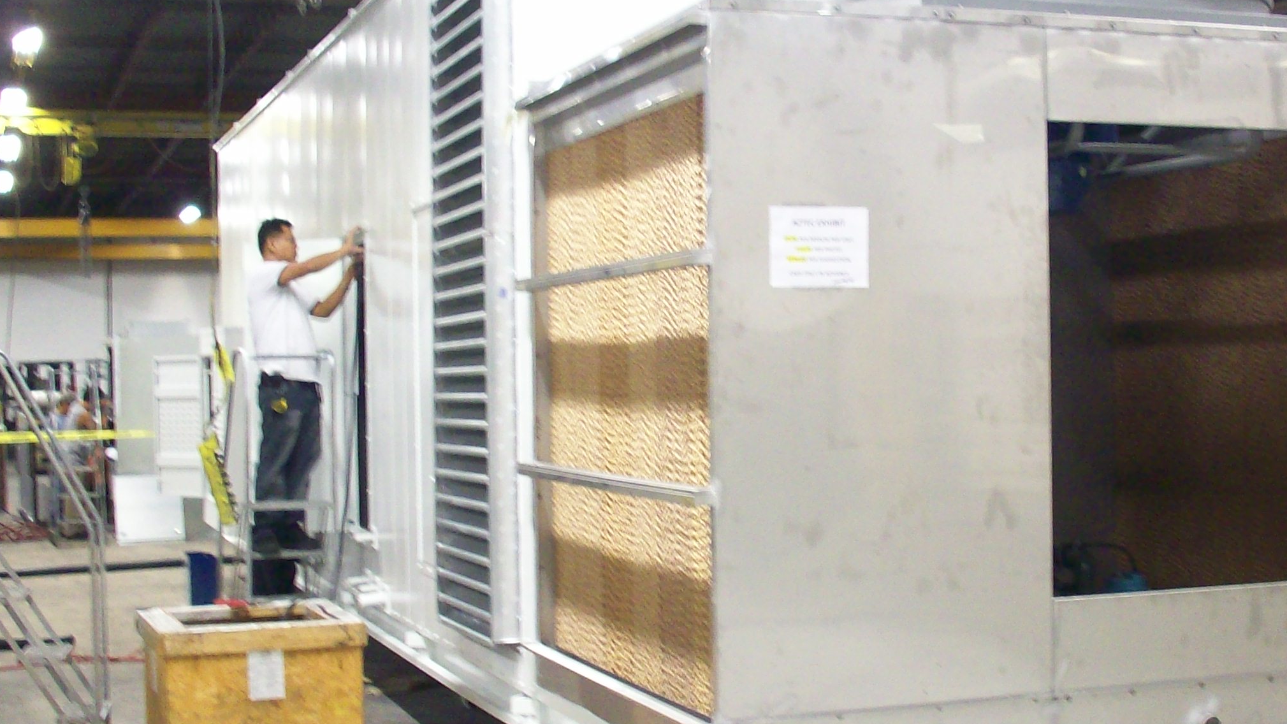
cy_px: 398
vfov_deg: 19.7
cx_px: 782
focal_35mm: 61
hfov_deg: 34.2
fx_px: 2082
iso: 179
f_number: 2.8
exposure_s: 1/8
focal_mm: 6.2
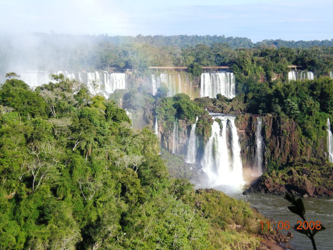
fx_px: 847
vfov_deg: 16.8
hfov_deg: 22.3
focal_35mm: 88
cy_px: 125
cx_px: 167
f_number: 5.1
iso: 64
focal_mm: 14.3
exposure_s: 1/185
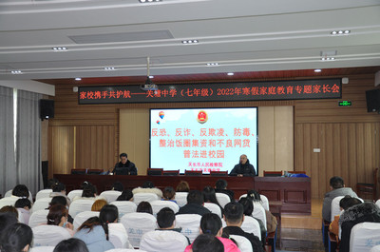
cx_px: 190
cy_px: 126
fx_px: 411
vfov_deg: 34.1
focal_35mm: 39
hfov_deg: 49.6
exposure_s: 1/80
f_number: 4
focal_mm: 26
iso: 400
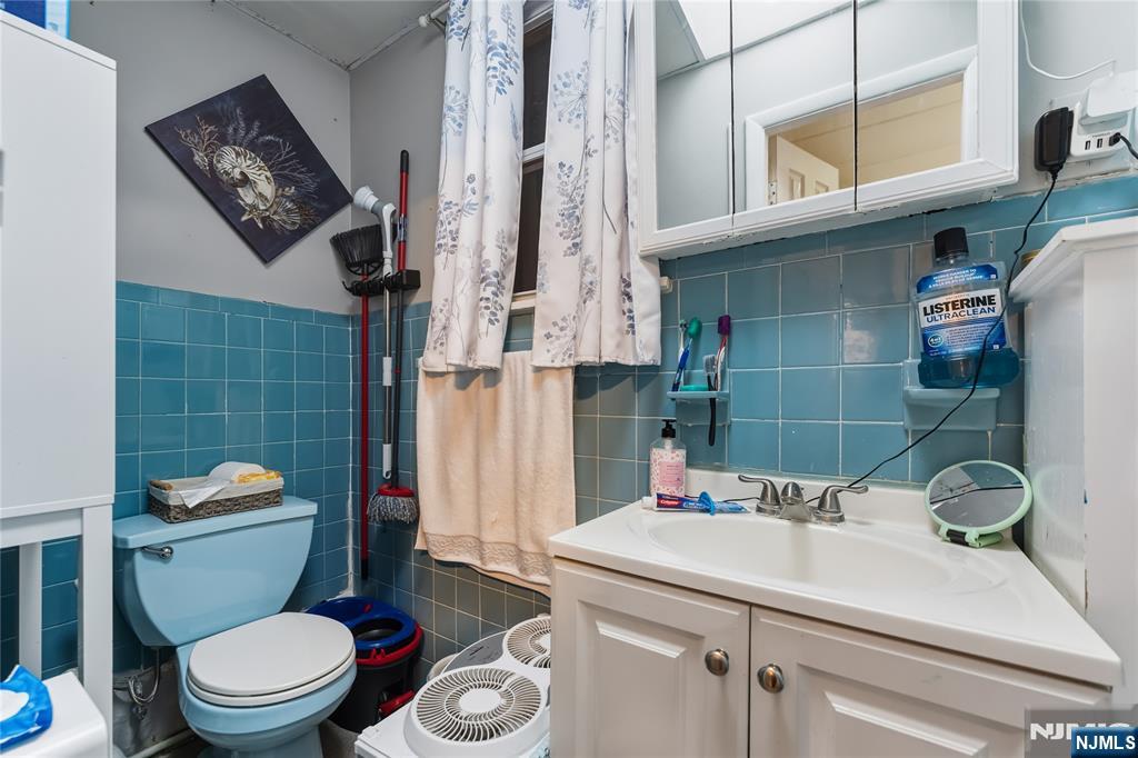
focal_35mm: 14
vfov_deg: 81.2
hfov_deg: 104.3
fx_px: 442
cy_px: 379
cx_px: 569
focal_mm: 14
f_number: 3.5
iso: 800
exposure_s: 1/60
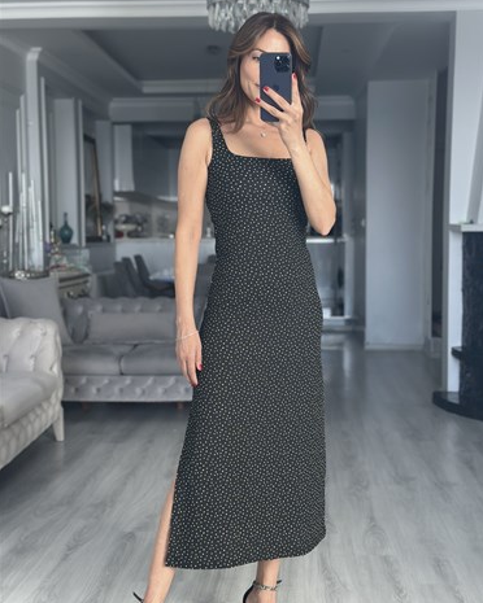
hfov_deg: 29.7
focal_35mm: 51
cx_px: 245
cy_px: 311
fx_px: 911
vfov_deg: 36.7
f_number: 1.78
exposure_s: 1/122
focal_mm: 6.86
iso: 100
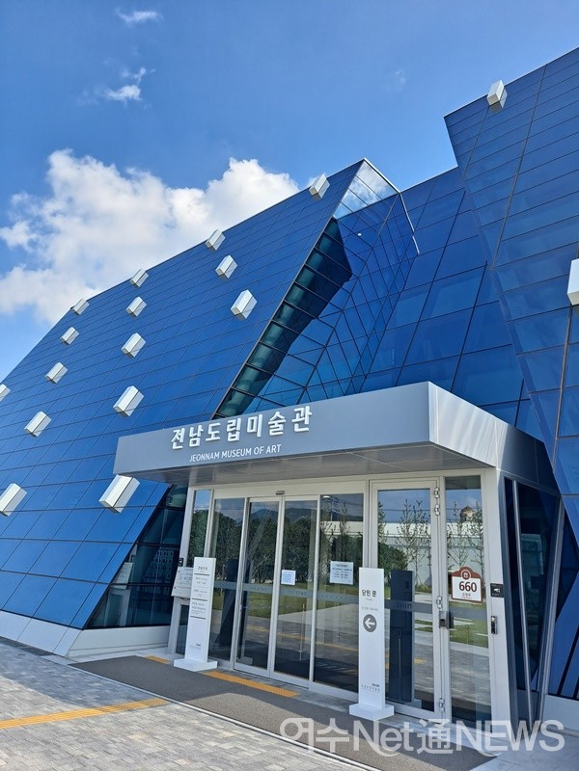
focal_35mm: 24
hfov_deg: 56.8
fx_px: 535
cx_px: 290
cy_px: 386
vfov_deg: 71.6
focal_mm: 5.23
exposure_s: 1/709
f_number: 1.8
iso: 25
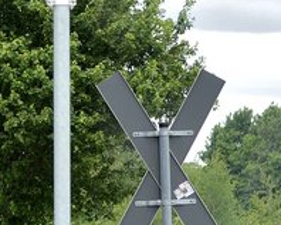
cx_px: -318
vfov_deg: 3.3
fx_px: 3904
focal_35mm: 470
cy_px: -1
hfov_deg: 4.1
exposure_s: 1/400
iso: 250
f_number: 5
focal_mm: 55
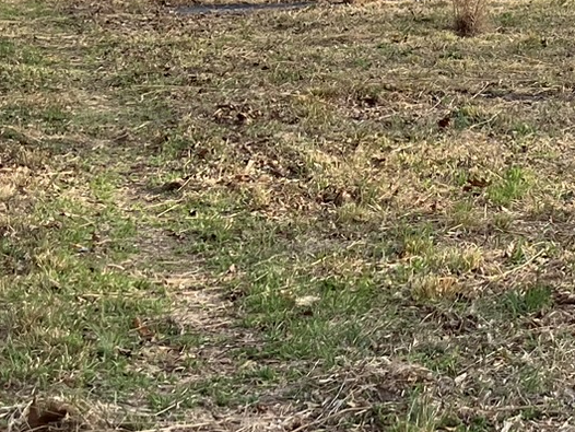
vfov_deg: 13.3
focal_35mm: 109
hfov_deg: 17.1
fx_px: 1811
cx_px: 730
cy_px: -67
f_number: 1.8
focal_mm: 3.99
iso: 32
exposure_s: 1/454
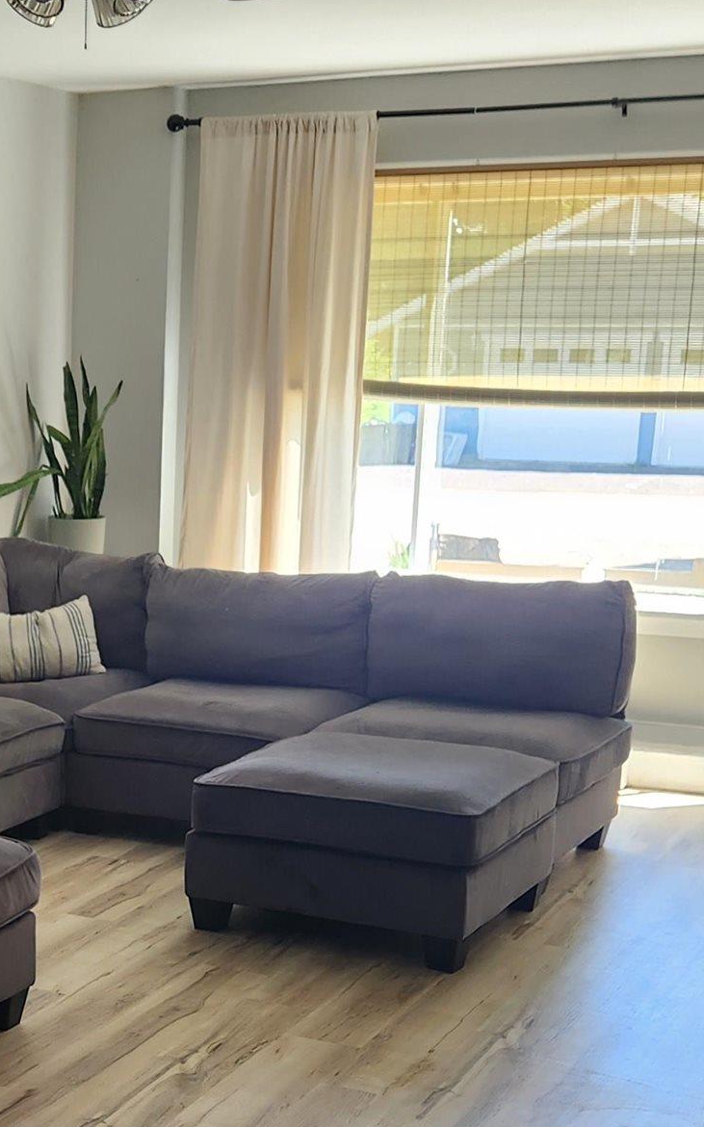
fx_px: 1965
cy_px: 782
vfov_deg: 31.7
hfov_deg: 19.6
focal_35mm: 64
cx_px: -20
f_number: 1.8
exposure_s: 1/180
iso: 160
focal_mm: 5.4
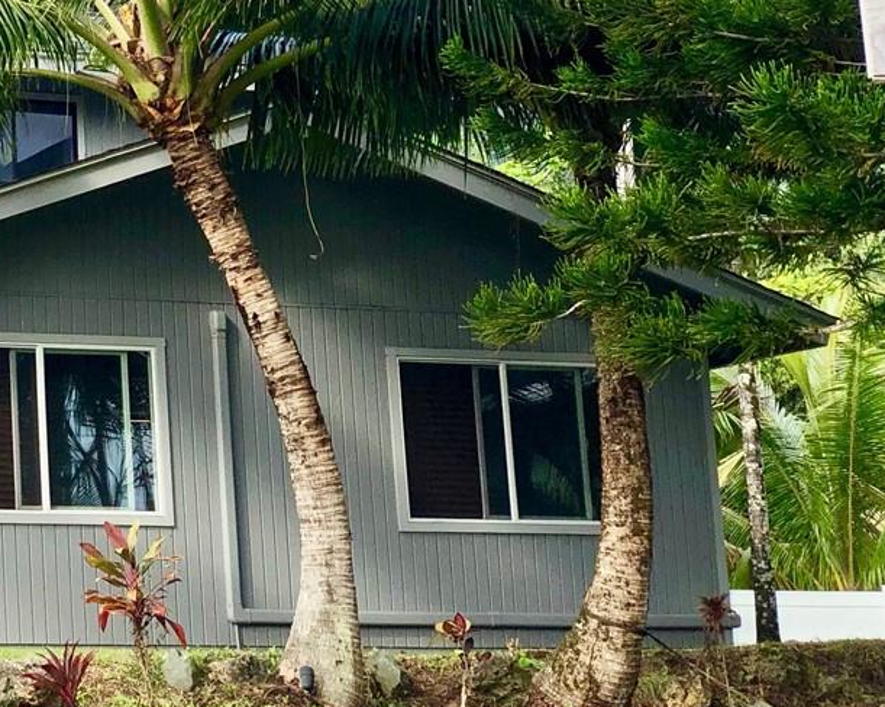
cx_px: -268
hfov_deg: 13.9
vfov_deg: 11.5
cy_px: 12
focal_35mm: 133
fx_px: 3481
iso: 16
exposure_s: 1/564
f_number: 2.4
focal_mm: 6
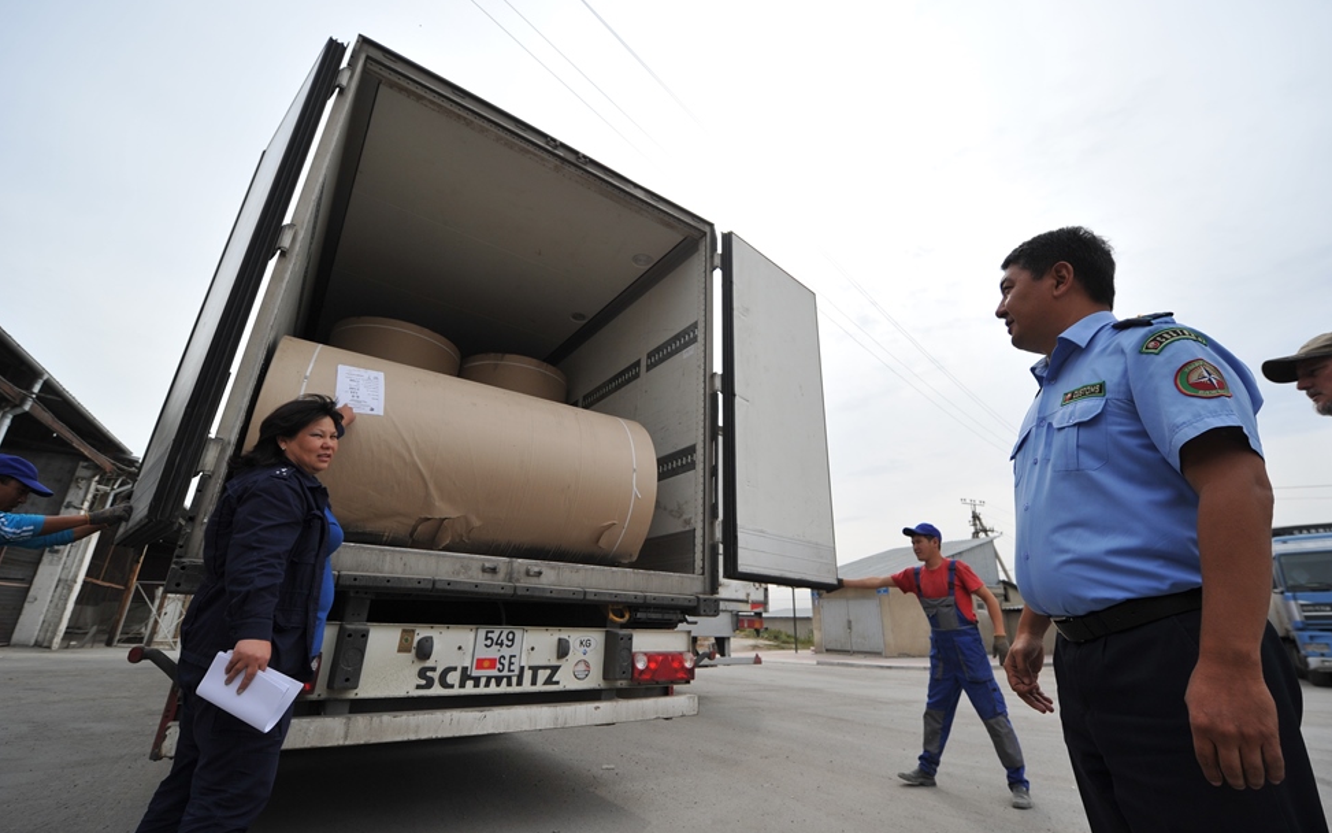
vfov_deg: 74.8
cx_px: 674
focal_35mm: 15
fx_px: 544
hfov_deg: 101.5
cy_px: 405
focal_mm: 14
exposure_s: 1/3200
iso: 500
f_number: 5
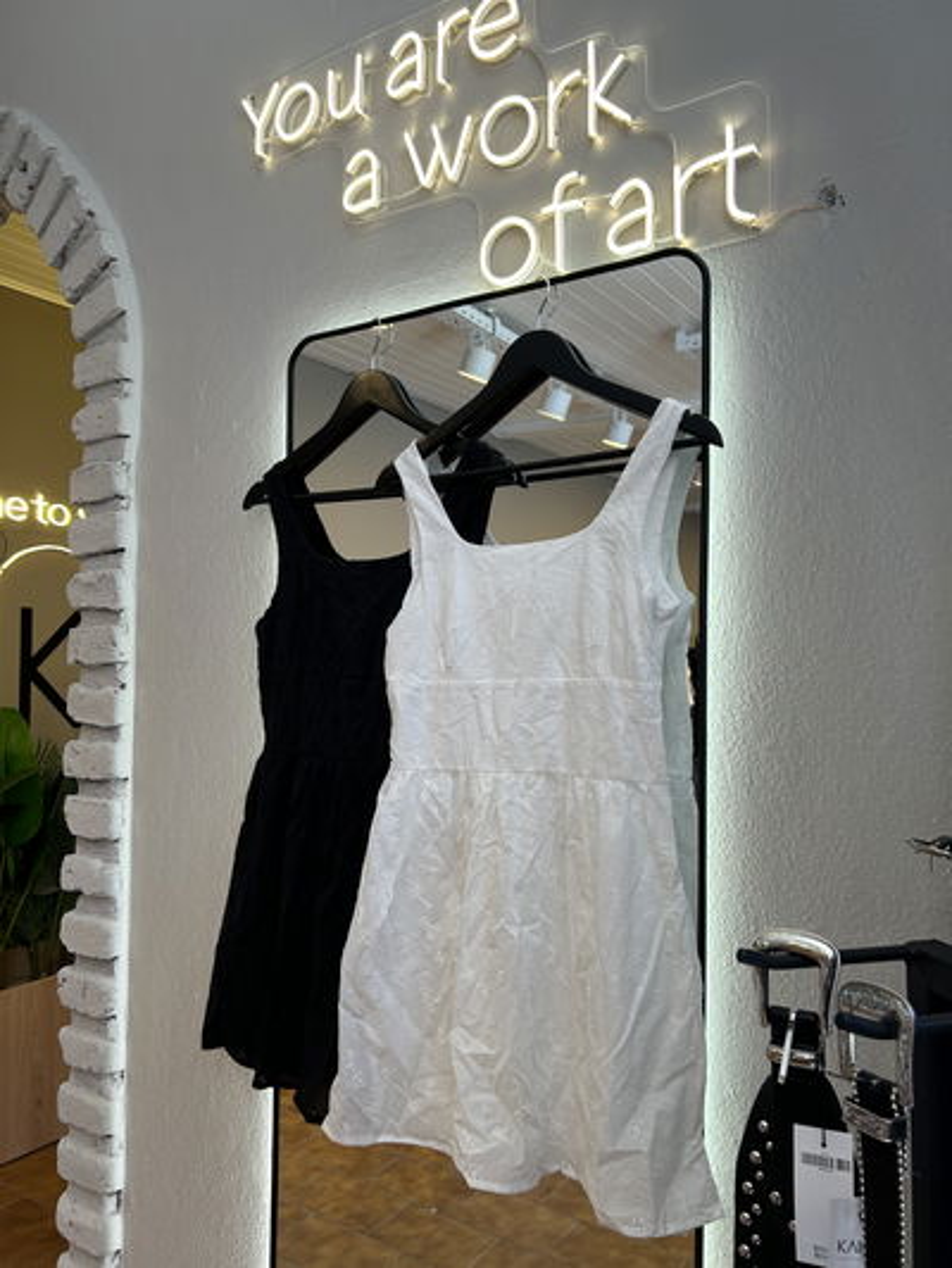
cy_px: 634
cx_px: 476
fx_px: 953
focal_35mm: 26
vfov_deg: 67.3
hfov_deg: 53.1
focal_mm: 5.7
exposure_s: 1/100
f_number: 1.5
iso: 32
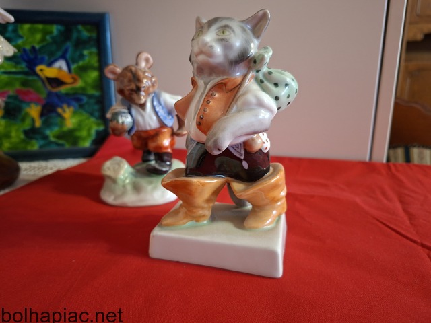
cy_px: 162
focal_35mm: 23
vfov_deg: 58.9
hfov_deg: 73.9
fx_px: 286
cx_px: 216
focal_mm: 5.54
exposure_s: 1/25
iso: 500
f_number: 1.8
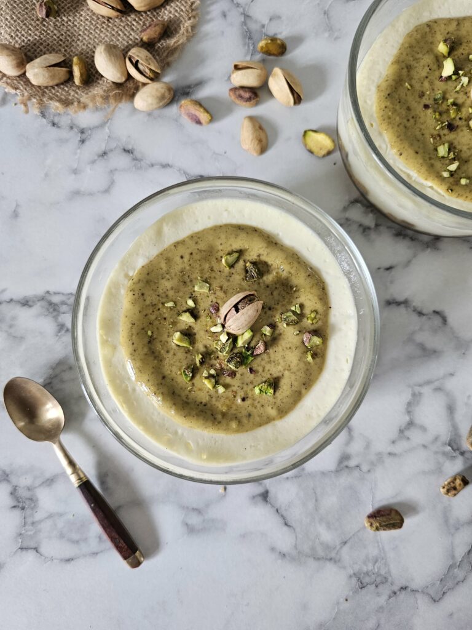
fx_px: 418
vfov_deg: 73.9
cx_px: 236
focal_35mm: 23
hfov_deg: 58.9
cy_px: 315
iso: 160
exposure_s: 1/100
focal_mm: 6.3
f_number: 1.7
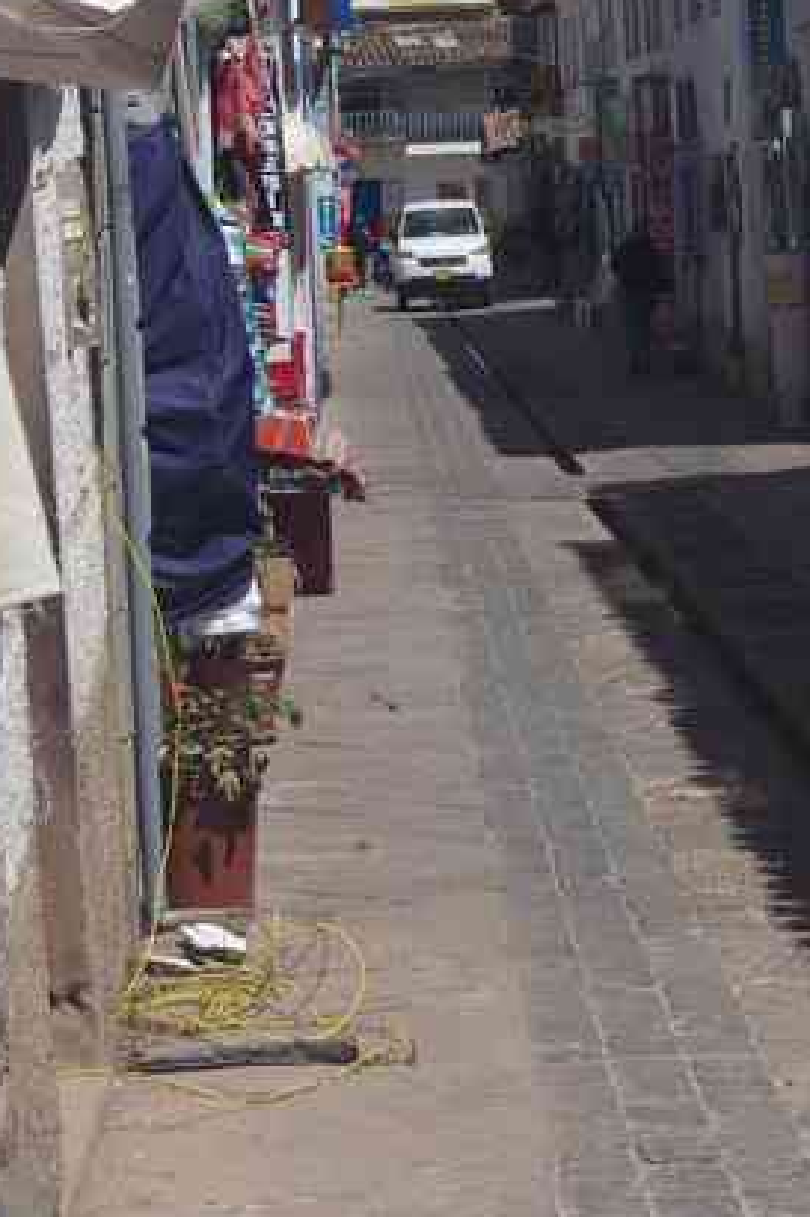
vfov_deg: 14.7
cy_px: 313
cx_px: 712
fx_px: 4695
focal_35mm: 139
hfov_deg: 9.8
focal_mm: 38
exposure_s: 1/125
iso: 200
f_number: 11
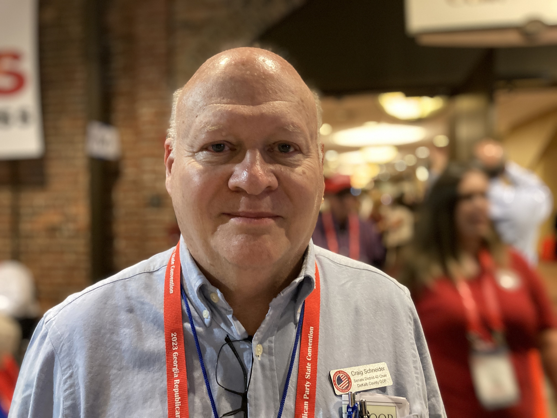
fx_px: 451
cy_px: 209
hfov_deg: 63.4
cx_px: 278
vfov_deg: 49.7
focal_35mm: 28
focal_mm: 3.99
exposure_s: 1/24
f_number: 1.8
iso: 500
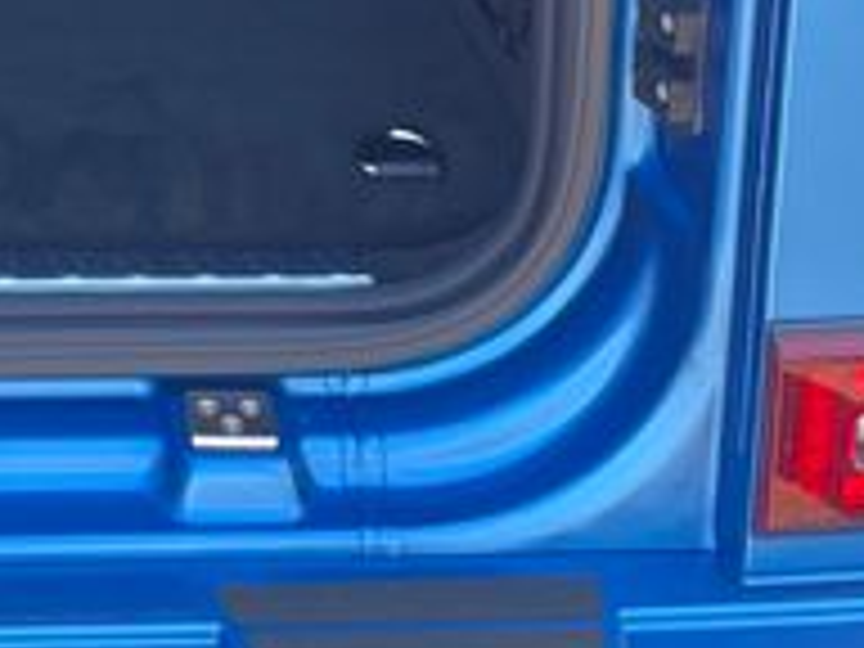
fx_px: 3469
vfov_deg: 10.0
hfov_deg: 13.4
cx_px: -441
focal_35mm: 139
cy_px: -549
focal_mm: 4.2
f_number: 1.6
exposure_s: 1/121
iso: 80
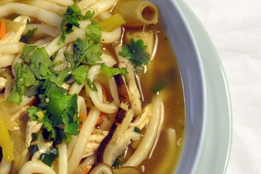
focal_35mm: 193
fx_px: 1397
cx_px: -69
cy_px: 21
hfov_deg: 10.5
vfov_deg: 7.1
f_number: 4
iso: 640
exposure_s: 1/60
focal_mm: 50
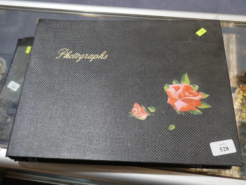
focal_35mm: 34
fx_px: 242
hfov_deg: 53.9
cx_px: 123
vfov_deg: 41.8
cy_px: 92
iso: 320
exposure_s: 1/60
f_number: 4
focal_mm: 17
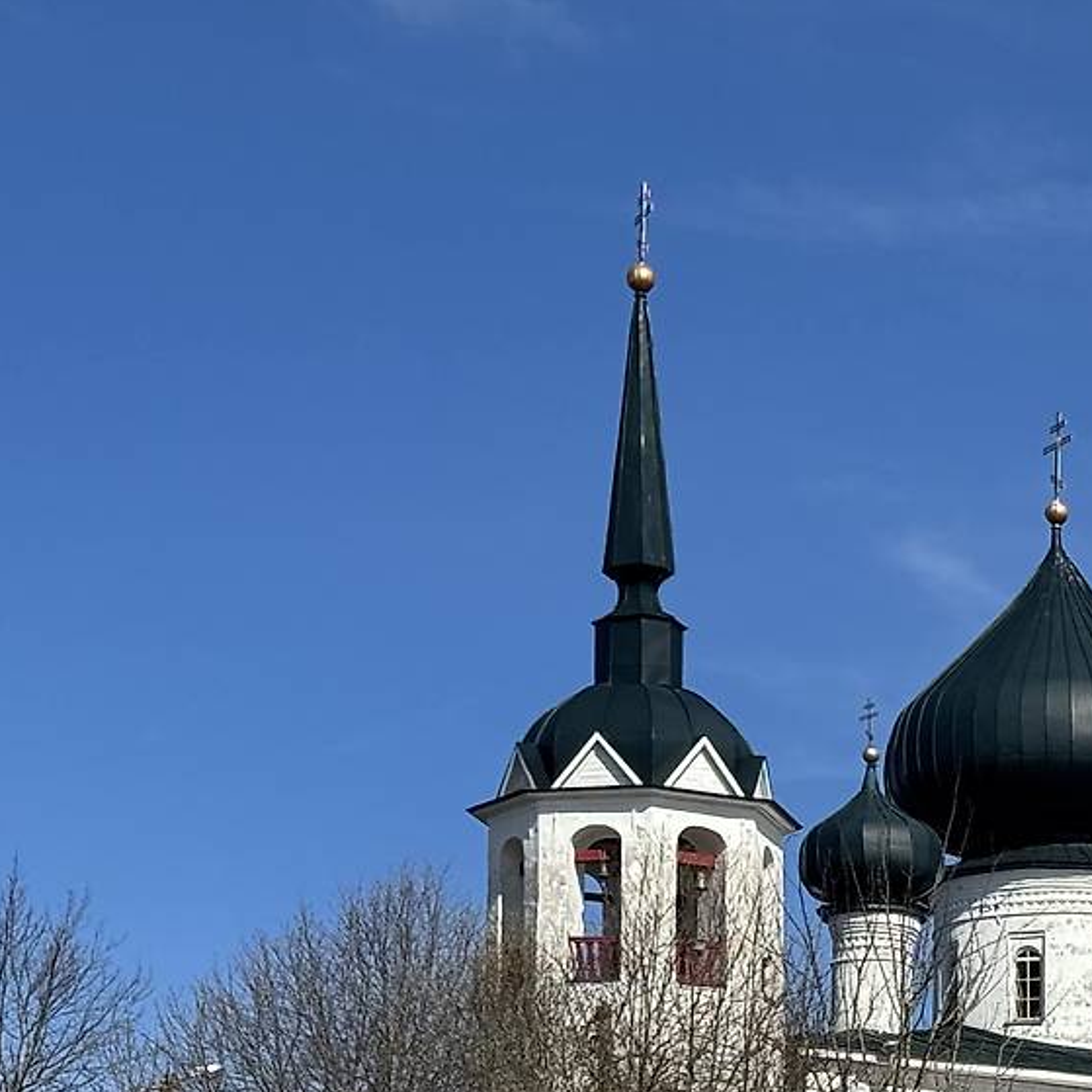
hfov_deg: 18.7
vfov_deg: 18.9
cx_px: 1010
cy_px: 869
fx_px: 3248
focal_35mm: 91
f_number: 1.78
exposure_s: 1/5848
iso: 64
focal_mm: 6.76
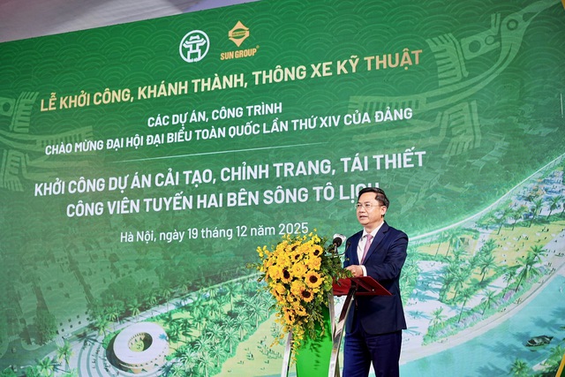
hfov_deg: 42.0
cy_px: 188
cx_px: 282
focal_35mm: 47
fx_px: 736
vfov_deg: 28.7
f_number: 3.5
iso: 200
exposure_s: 1/125
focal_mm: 46.9
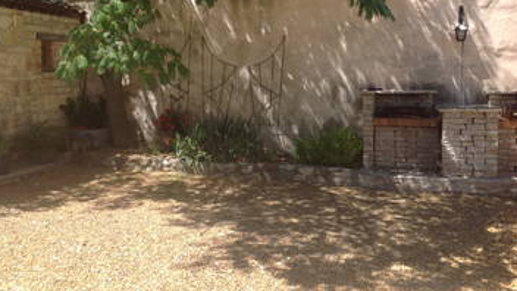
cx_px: 258
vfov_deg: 30.2
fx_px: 535
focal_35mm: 39
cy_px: 101
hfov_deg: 51.6
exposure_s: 1/775
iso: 50
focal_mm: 4.28
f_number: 2.4
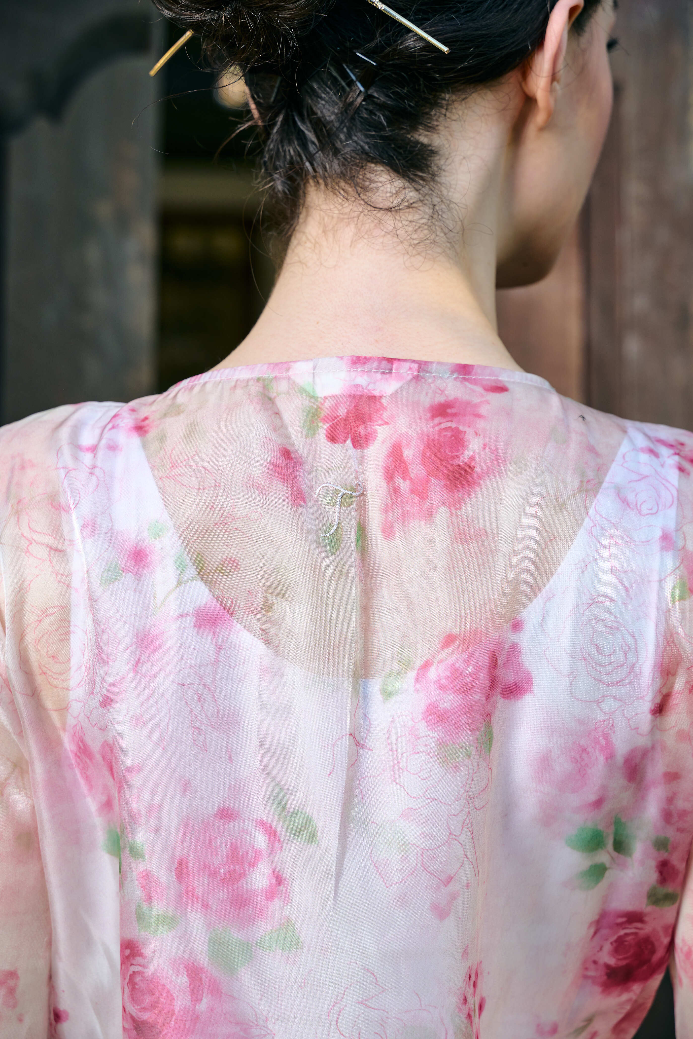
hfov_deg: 18.2
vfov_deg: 27.0
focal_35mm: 75
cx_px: 346
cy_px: 520
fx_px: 2165
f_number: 5
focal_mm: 75
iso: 320
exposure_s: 1/160
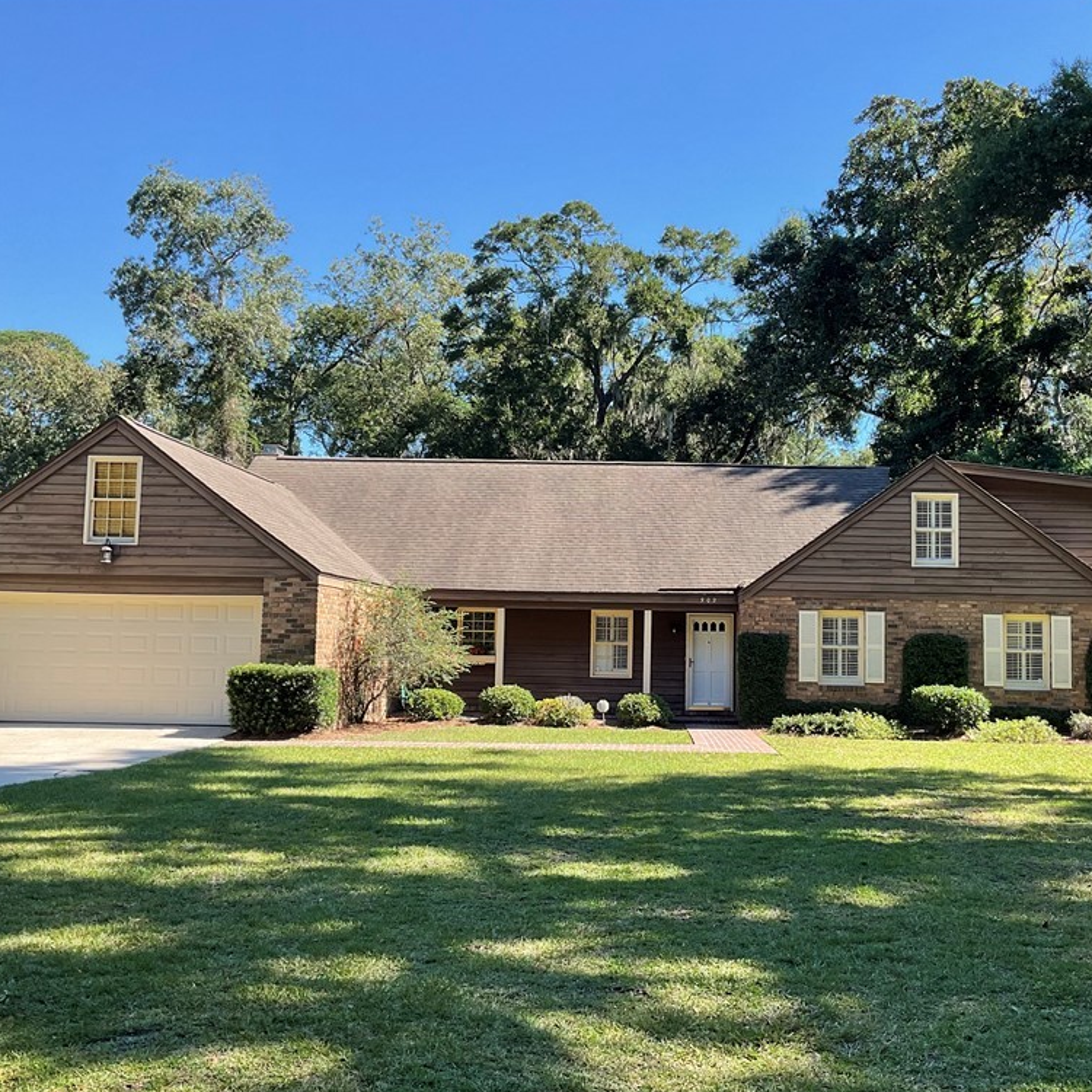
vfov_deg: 47.2
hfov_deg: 47.0
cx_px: 638
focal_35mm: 35
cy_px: 549
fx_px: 1249
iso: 16
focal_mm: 3
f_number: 1.8
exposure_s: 1/545
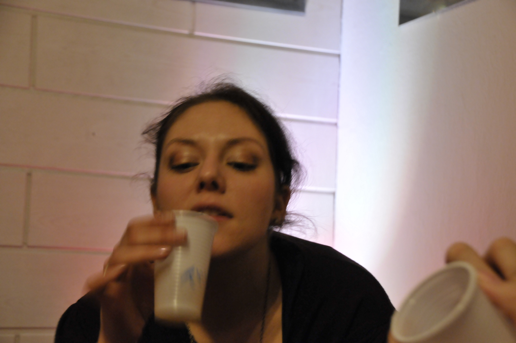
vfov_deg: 18.1
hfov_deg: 27.0
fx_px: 1074
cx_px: 258
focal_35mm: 75
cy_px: 172
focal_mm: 50
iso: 1600
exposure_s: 1/13
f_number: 5.6
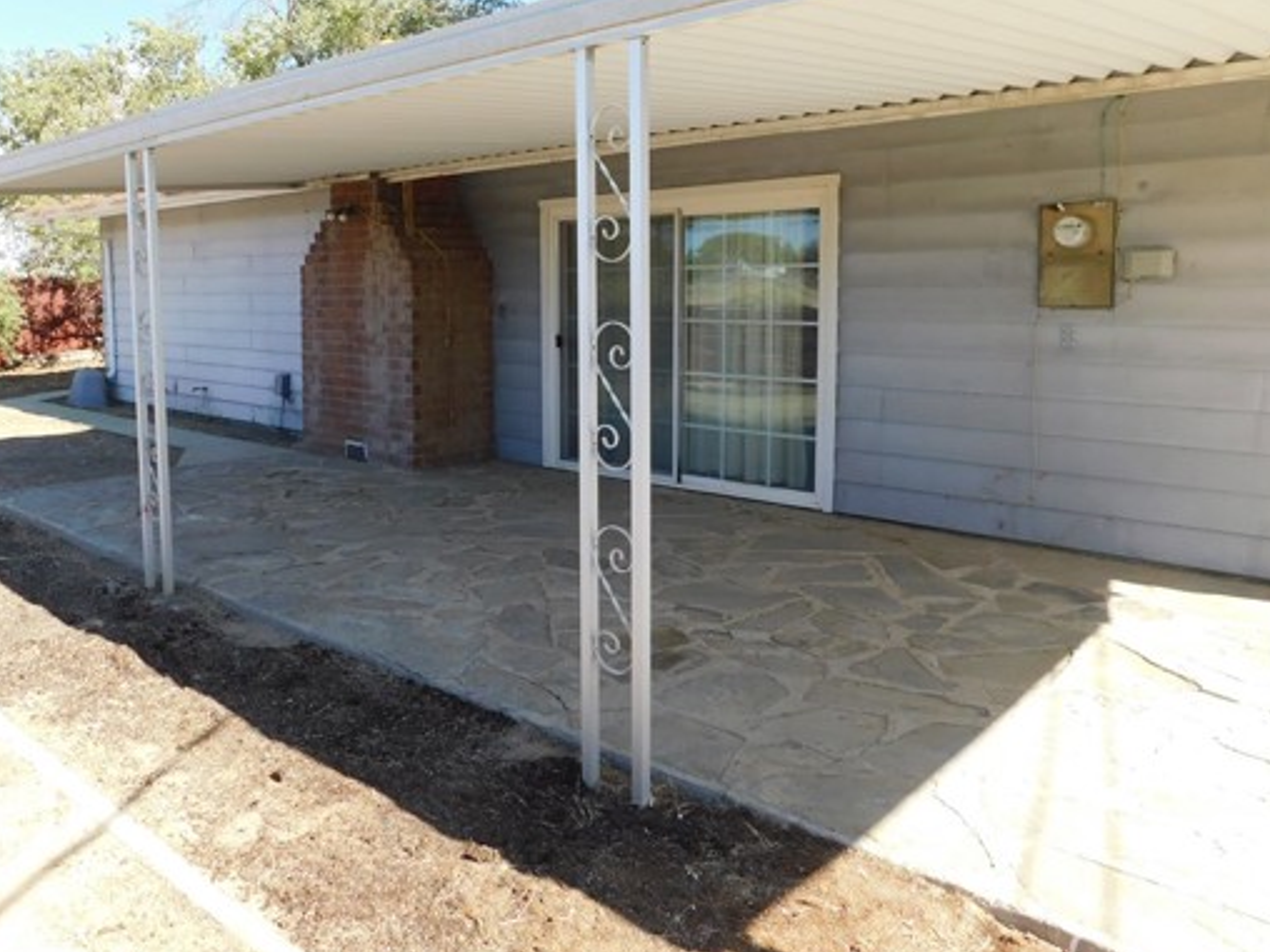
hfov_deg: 61.1
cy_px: 387
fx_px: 1064
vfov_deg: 48.0
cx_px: 502
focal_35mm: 29
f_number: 3
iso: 125
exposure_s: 1/640
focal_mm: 4
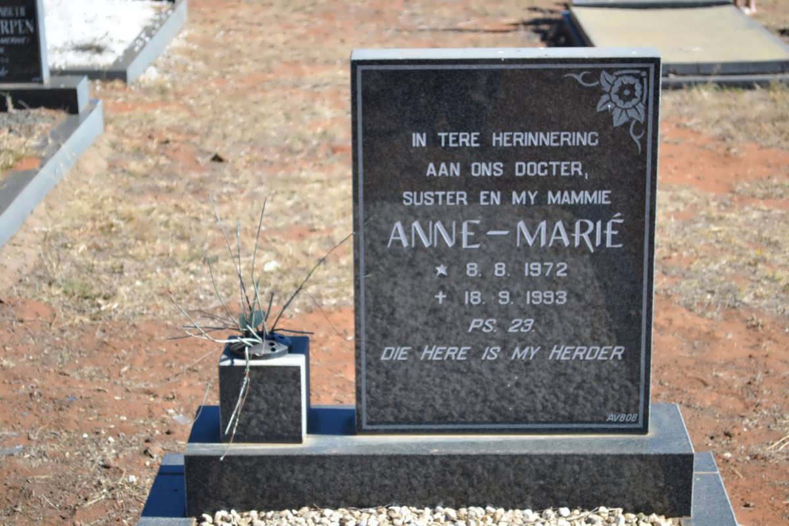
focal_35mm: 82
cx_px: 394
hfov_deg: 24.6
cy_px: 263
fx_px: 1808
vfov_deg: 16.6
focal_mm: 55
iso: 200
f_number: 5.6
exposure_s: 1/125
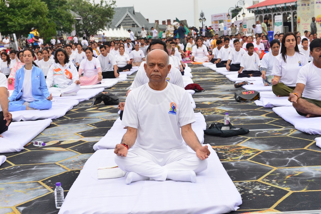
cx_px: 160
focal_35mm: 70
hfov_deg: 28.8
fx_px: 624
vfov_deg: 19.5
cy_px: 107
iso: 320
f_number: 11
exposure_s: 1/125
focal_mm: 70
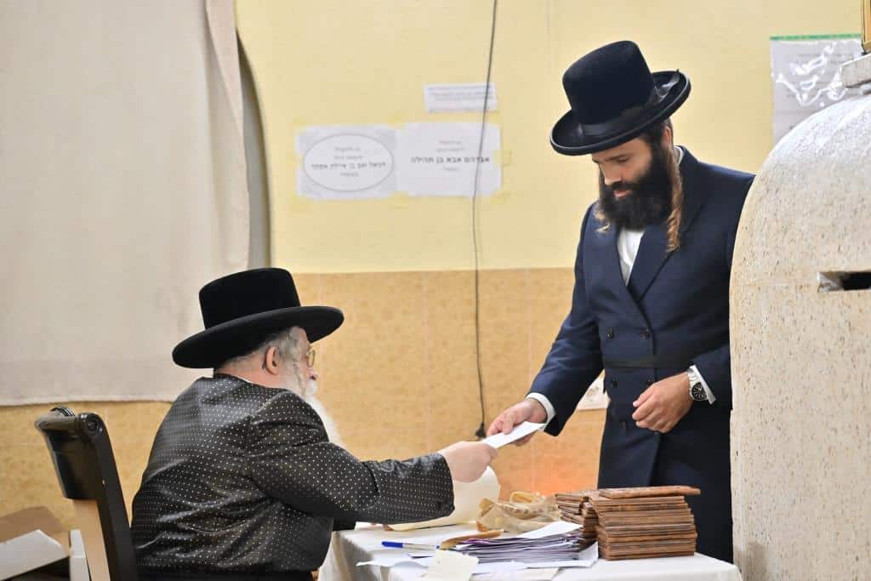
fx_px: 2057
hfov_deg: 23.9
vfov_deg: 16.1
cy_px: 290
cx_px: 436
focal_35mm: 85
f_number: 4
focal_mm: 85
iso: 1250
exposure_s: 1/160
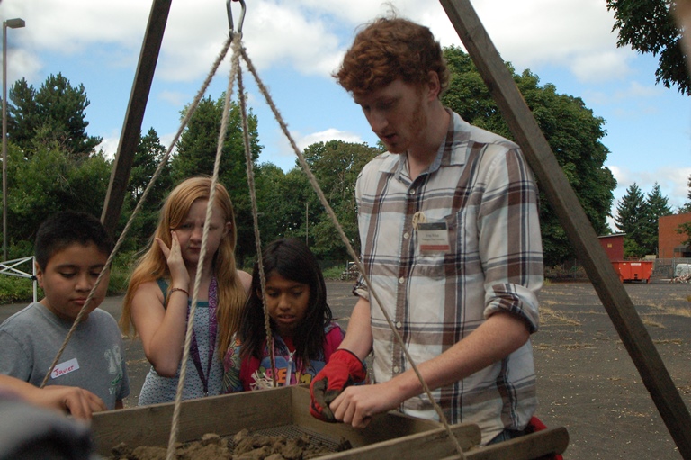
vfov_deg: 34.2
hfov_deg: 49.6
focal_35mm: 39
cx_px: 346
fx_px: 748
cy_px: 230
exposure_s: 1/3200
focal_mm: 26
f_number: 6.3
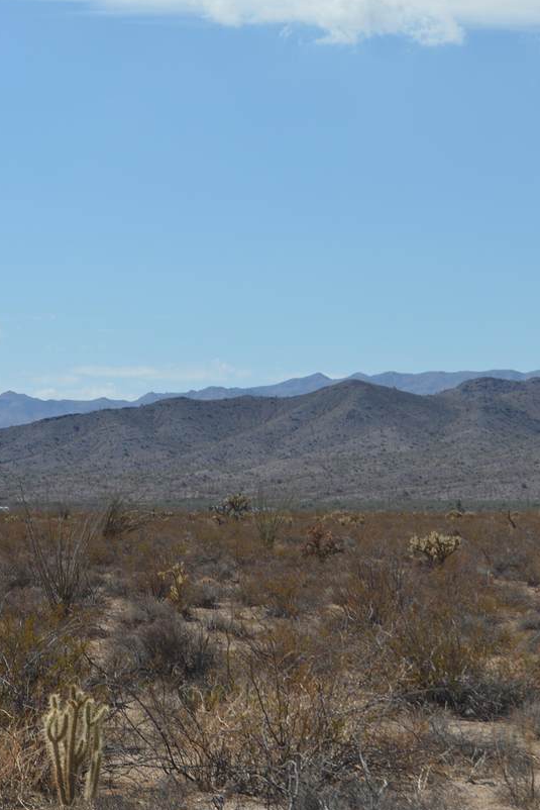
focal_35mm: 132
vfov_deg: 15.6
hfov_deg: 10.4
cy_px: 390
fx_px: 2964
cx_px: 316
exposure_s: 1/400
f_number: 8
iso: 100
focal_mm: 55
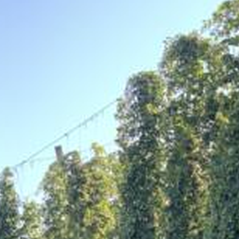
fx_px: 1023
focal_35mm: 131
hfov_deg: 13.2
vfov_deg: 13.0
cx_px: 236
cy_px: 282
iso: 16
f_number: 2.4
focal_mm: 6
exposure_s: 1/122
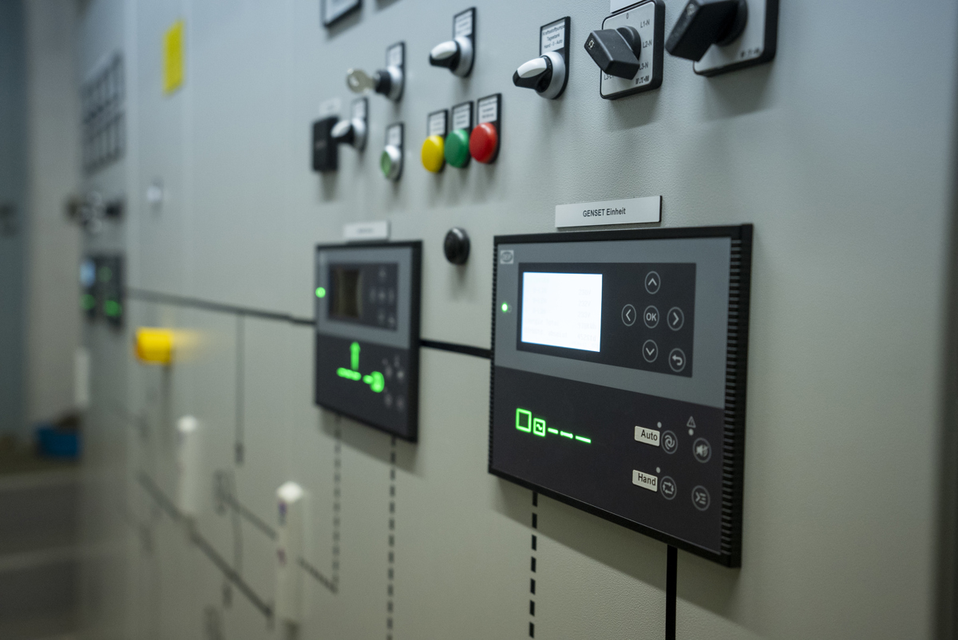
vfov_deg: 37.9
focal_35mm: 35
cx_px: 479
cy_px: 320
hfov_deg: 54.4
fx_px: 932
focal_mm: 35
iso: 2500
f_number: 2.8
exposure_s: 1/160
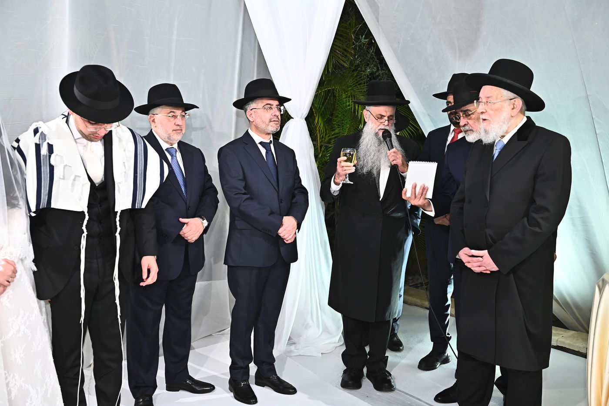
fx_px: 575
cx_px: 304
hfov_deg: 55.8
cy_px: 203
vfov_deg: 38.8
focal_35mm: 34
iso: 2000
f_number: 4.5
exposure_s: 1/200
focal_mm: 34
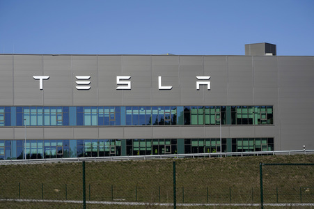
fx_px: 959
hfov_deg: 18.6
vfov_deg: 12.4
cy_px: 104
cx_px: 157
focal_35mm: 110
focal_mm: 110
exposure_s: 1/800
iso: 100
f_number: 7.1
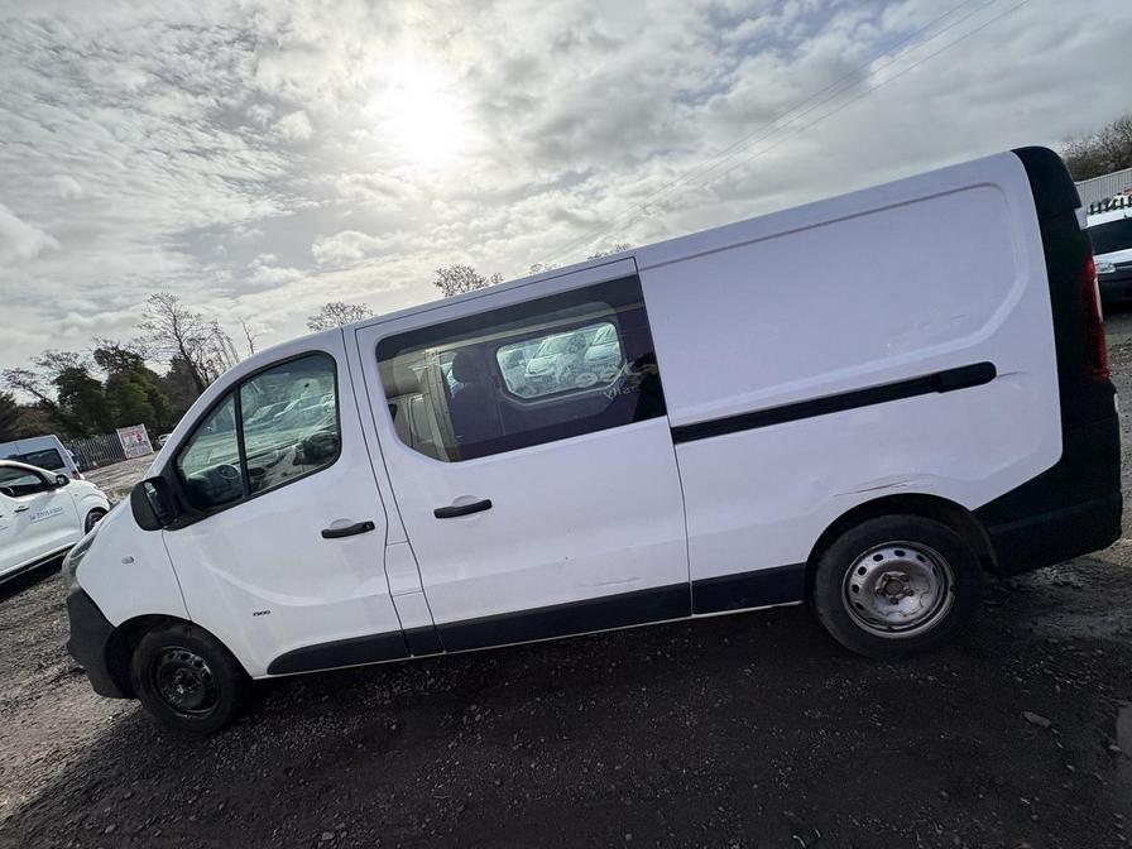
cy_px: 424
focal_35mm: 14
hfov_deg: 102.1
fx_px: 458
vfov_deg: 85.7
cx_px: 566
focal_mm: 2.22
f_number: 2.2
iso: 50
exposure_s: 1/1789
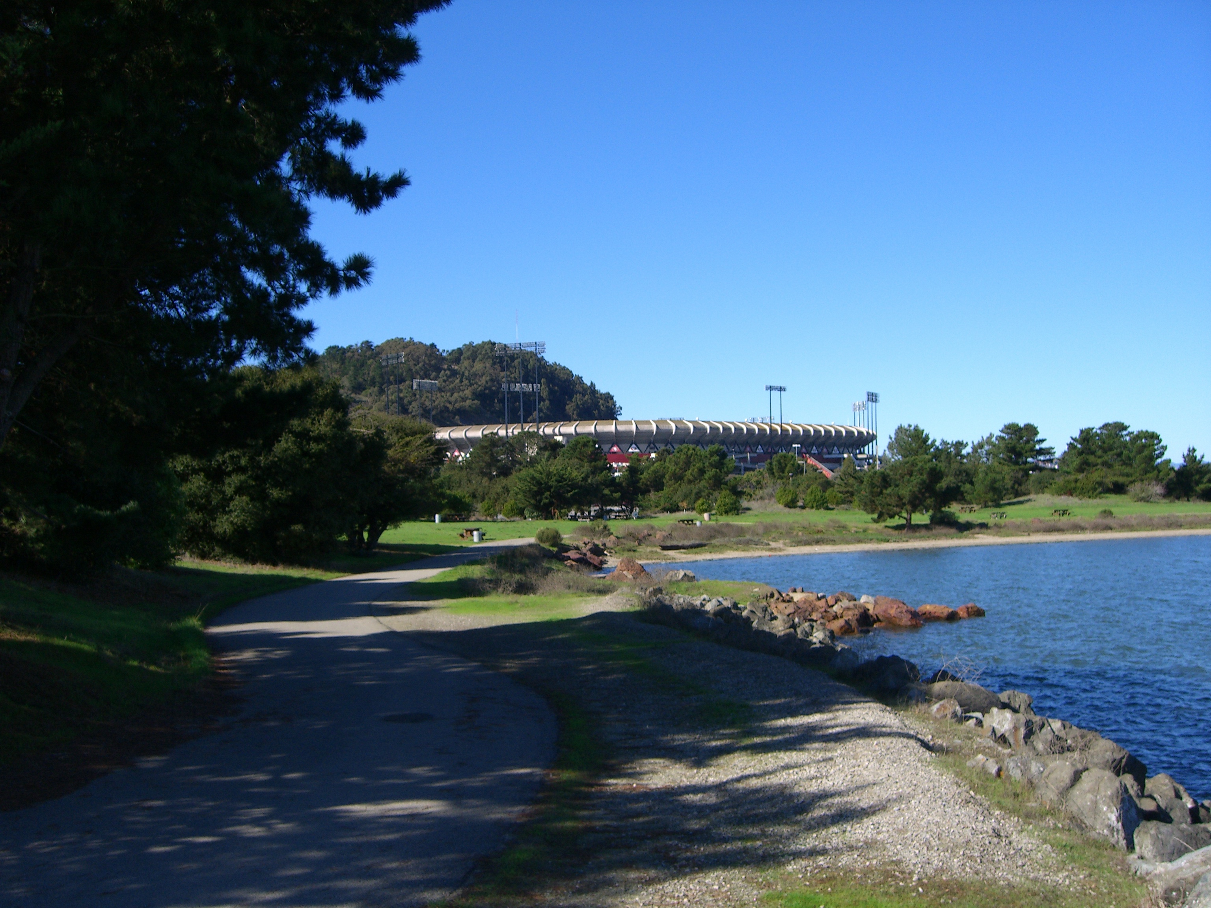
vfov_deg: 37.7
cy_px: 454
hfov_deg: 49.0
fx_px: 1329
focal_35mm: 38
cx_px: 606
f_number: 8
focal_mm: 7.9
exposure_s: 1/160
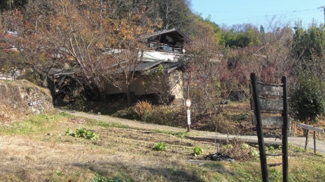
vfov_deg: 23.5
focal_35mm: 51
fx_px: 439
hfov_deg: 40.6
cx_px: 160
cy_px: 106
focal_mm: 8.2
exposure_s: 1/320
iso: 50
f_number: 3.3
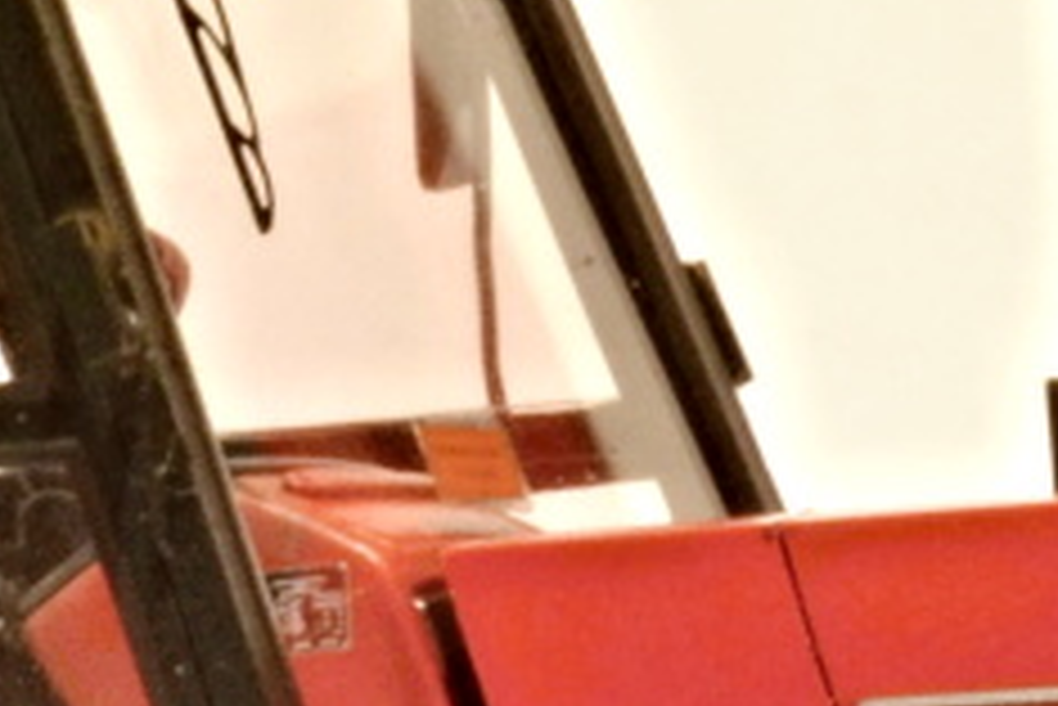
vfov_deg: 3.5
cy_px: 929
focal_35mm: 388
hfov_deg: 5.3
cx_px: 419
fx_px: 11409
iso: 800
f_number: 25
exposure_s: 1/5
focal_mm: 38
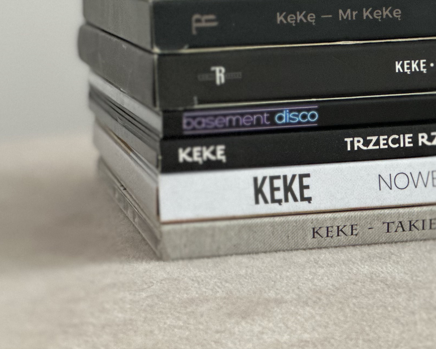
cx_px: 404
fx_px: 2439
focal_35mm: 189
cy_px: 6
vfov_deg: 8.1
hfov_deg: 10.2
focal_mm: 9
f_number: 2.8
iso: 400
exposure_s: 1/40
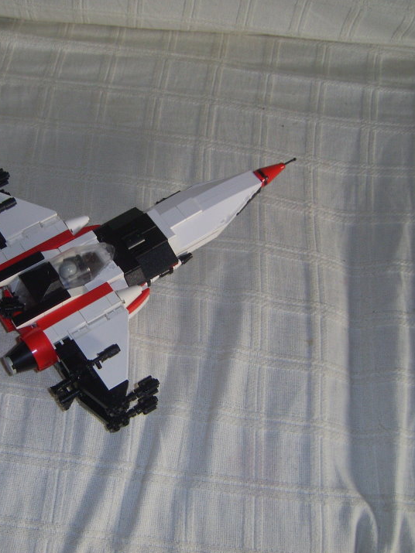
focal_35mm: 51
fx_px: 815
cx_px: 125
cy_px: 278
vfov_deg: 37.5
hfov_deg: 28.3
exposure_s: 1/30
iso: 100
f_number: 2.8
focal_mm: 7.8
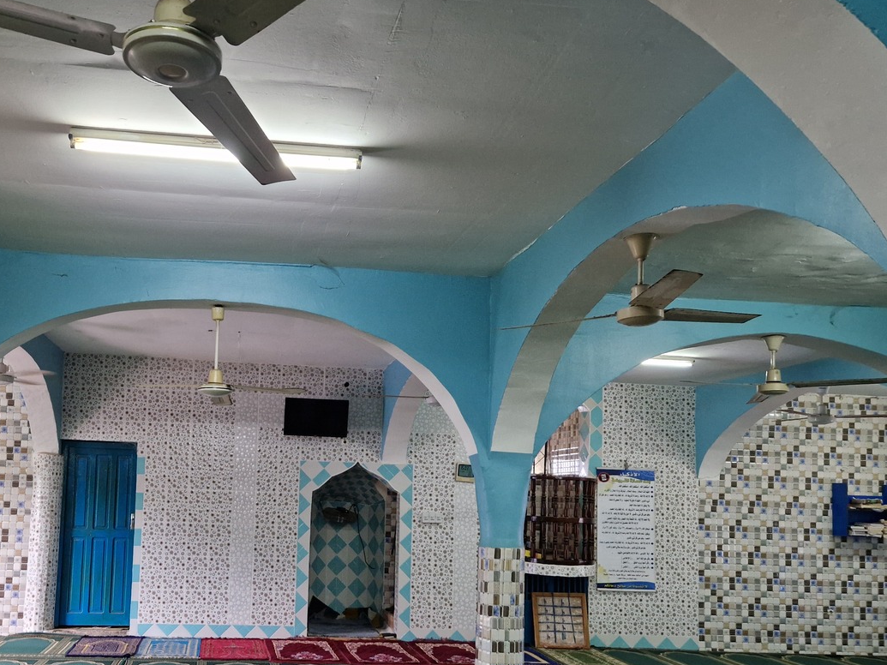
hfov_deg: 55.7
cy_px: 436
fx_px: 820
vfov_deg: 43.6
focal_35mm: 32
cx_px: 297
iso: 500
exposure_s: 1/100
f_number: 1.8
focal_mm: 5.4
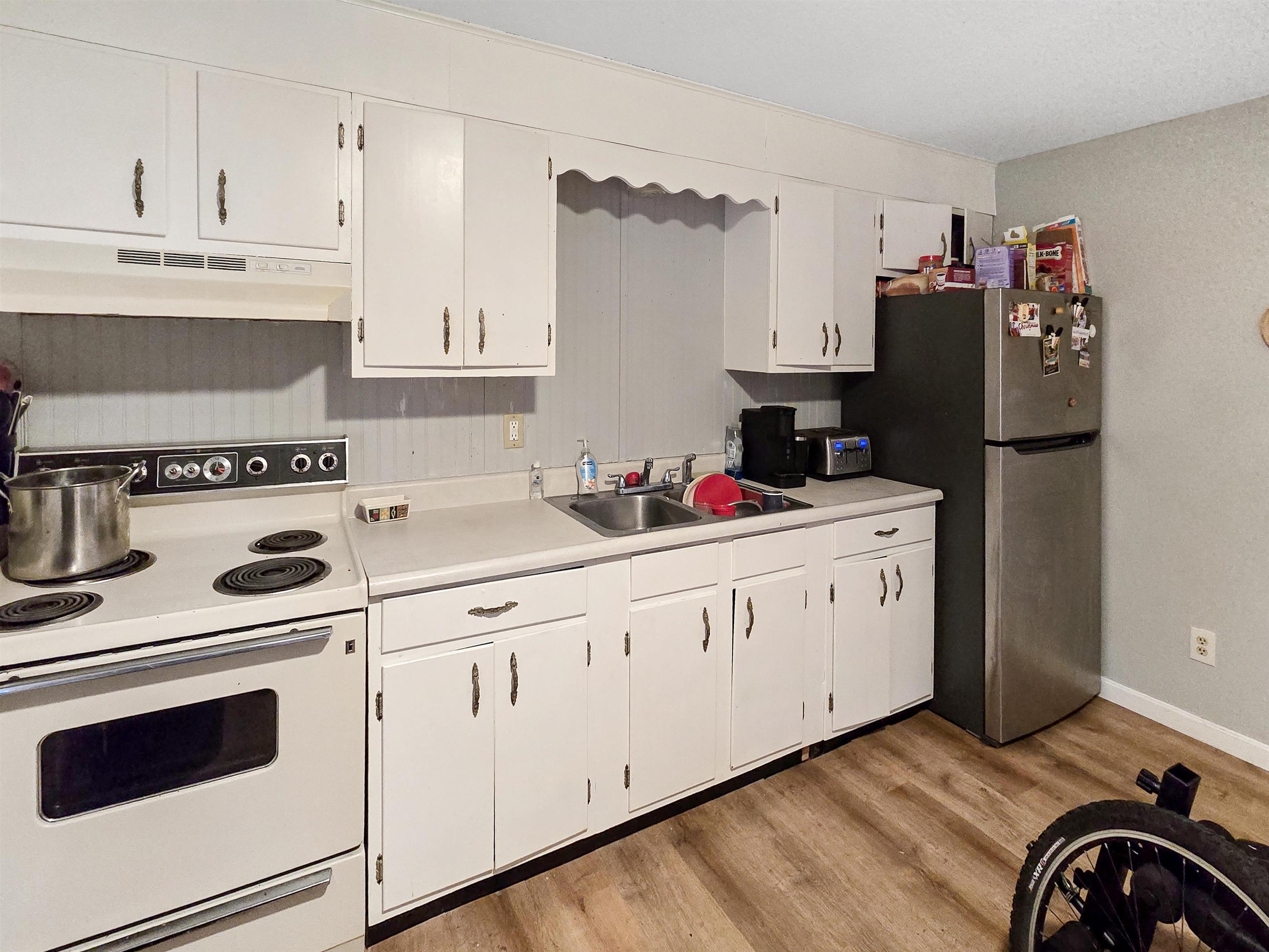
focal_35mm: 13
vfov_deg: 89.9
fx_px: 477
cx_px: 634
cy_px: 476
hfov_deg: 106.2
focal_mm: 2.2
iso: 1000
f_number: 2.2
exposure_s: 1/60
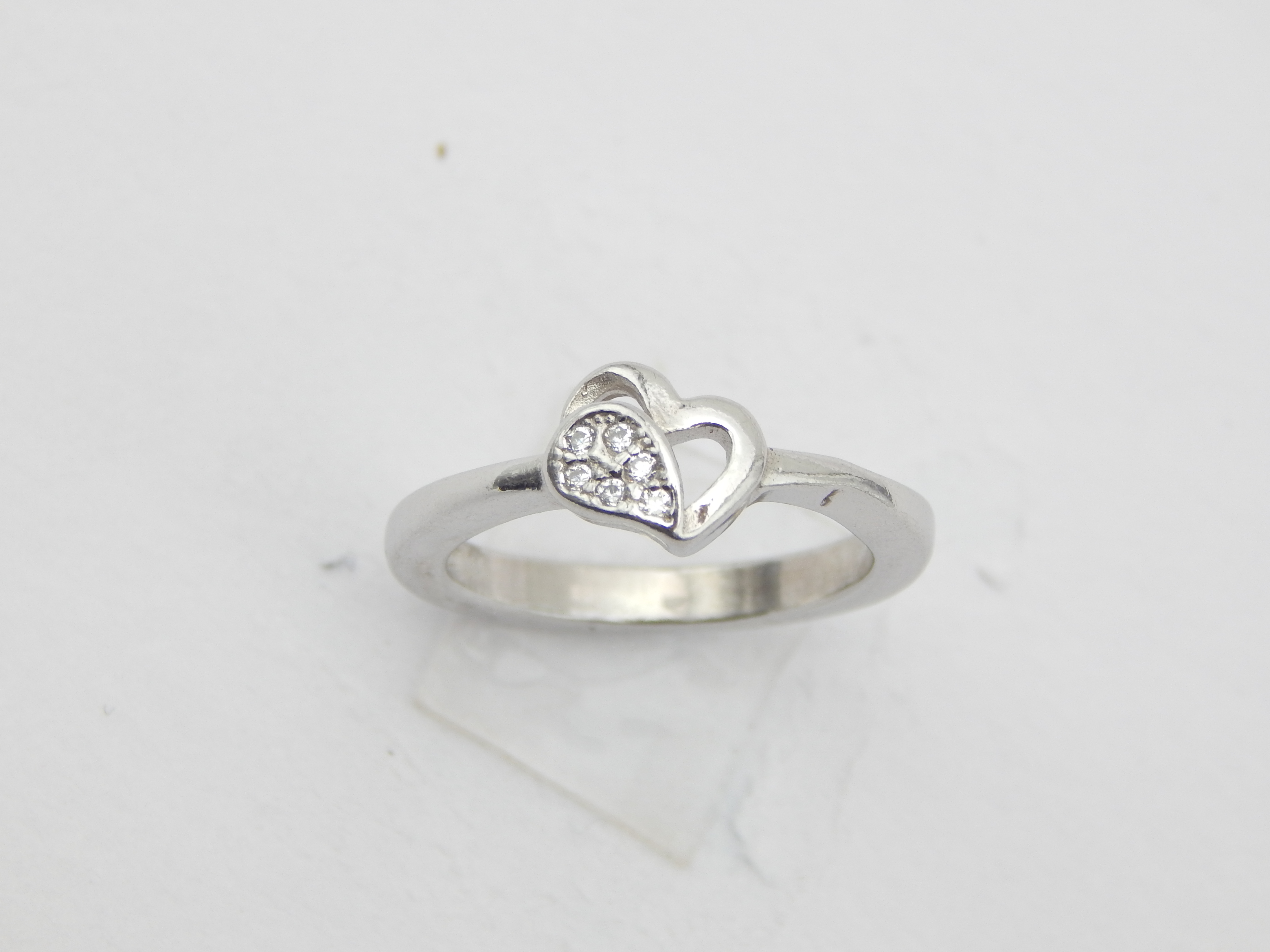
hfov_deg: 11.8
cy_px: 473
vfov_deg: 8.8
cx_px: 609
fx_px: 6163
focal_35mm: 168
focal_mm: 28.7
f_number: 5.1
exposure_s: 1/80
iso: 125
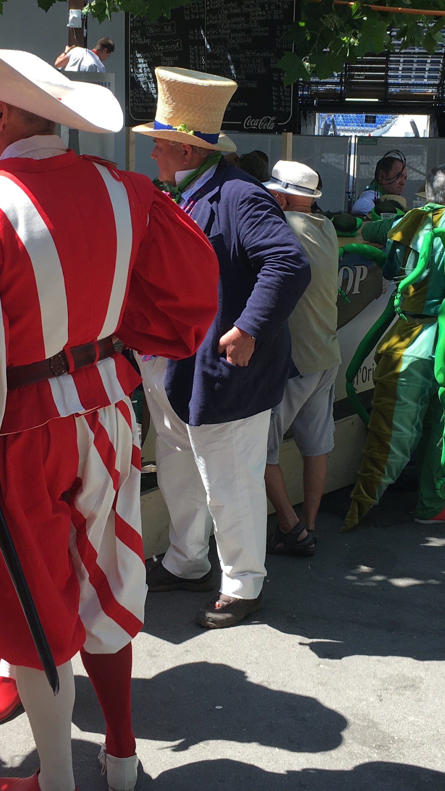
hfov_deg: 22.6
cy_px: 324
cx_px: 196
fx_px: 1112
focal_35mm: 53
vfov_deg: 39.0
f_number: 2.2
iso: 25
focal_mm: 4.15
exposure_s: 1/513
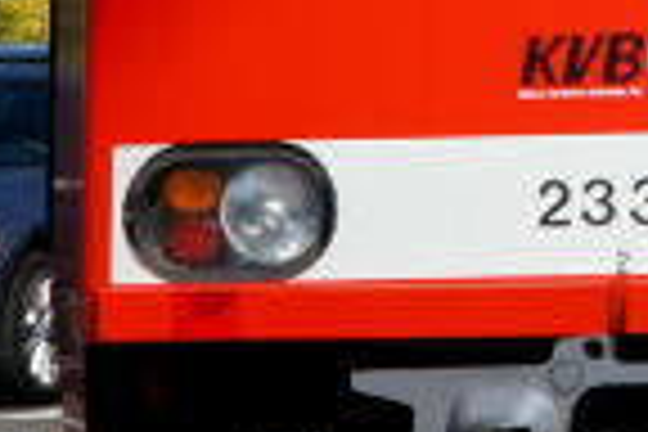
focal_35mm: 625
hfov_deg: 3.3
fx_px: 11249
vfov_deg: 2.2
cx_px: 1508
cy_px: -562
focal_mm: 60
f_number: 9
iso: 200
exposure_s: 1/500
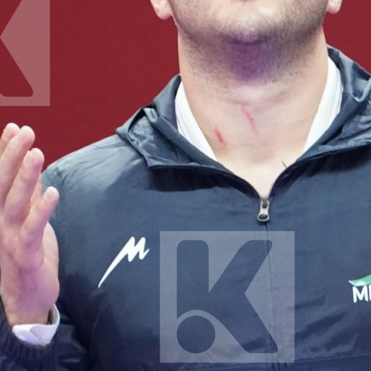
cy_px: 40
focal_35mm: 1249
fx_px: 15145
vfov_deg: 1.4
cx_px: 227
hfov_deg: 1.4
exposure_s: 1/500
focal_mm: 280
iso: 6400
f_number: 4
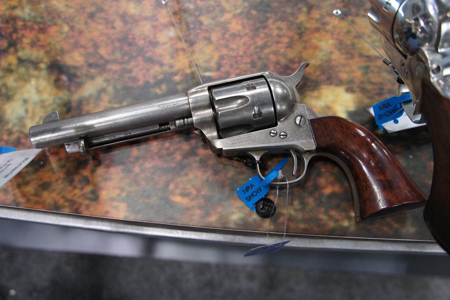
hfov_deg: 57.2
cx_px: 225
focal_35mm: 33
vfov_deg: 39.9
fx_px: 412
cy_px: 150
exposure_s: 1/125
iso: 1600
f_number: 4
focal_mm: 22
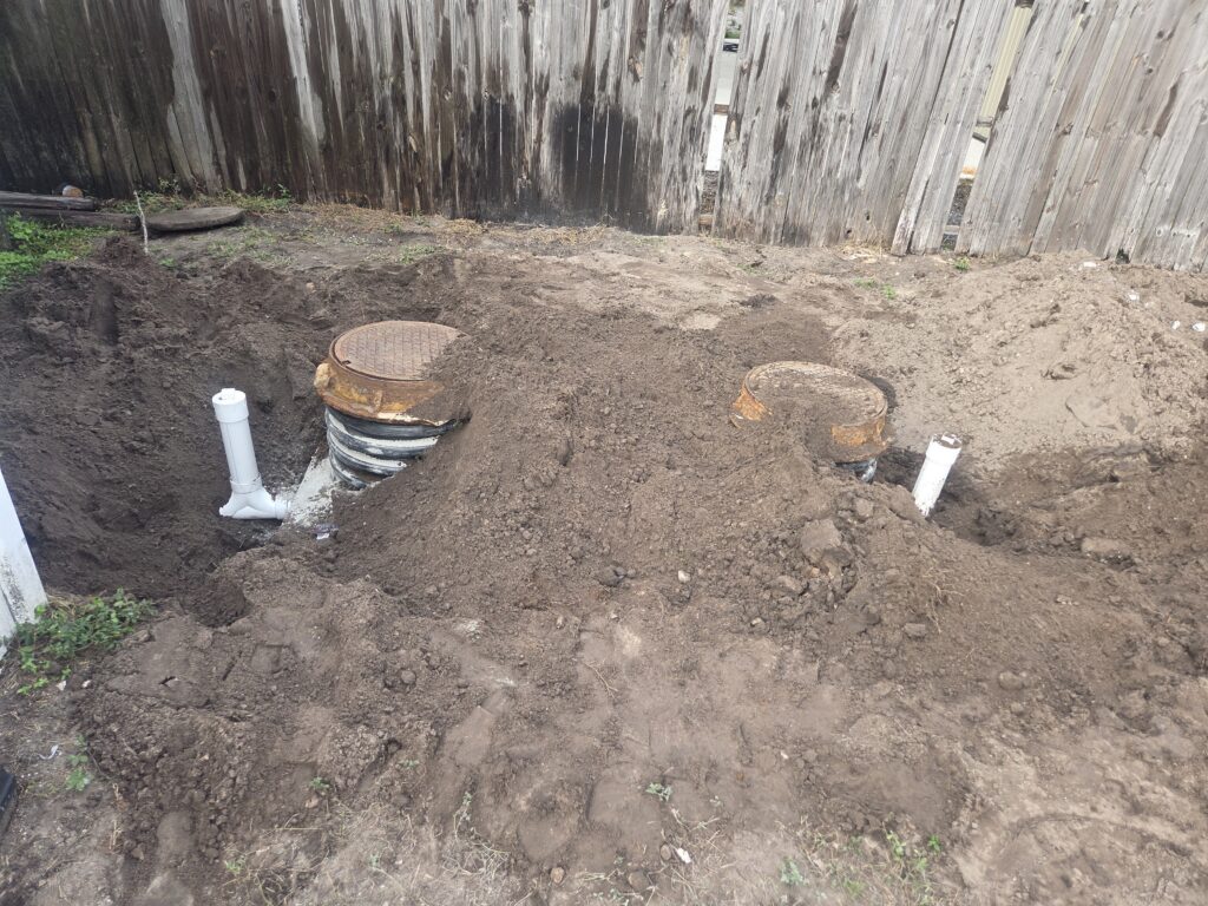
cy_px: 453
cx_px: 604
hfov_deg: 73.9
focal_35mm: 23
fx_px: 803
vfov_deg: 58.9
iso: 50
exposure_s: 1/180
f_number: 1.8
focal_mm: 5.4
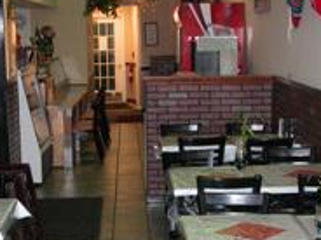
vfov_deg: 17.2
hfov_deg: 22.9
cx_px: 115
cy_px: 188
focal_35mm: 85
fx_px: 788
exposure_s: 1/60
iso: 200
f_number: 2.8
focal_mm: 8.9
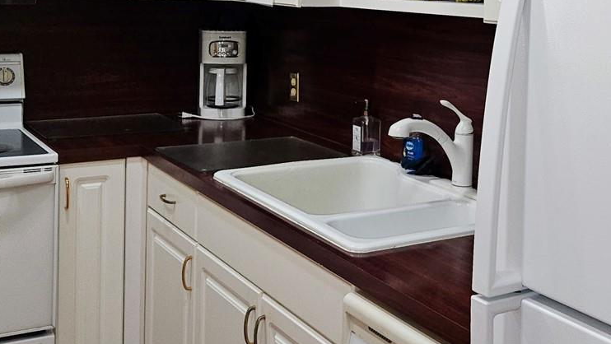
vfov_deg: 21.8
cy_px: 42
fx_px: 875
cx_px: 403
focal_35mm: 54
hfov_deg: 38.1
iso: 64
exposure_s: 1/60
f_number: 1.8
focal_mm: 5.4
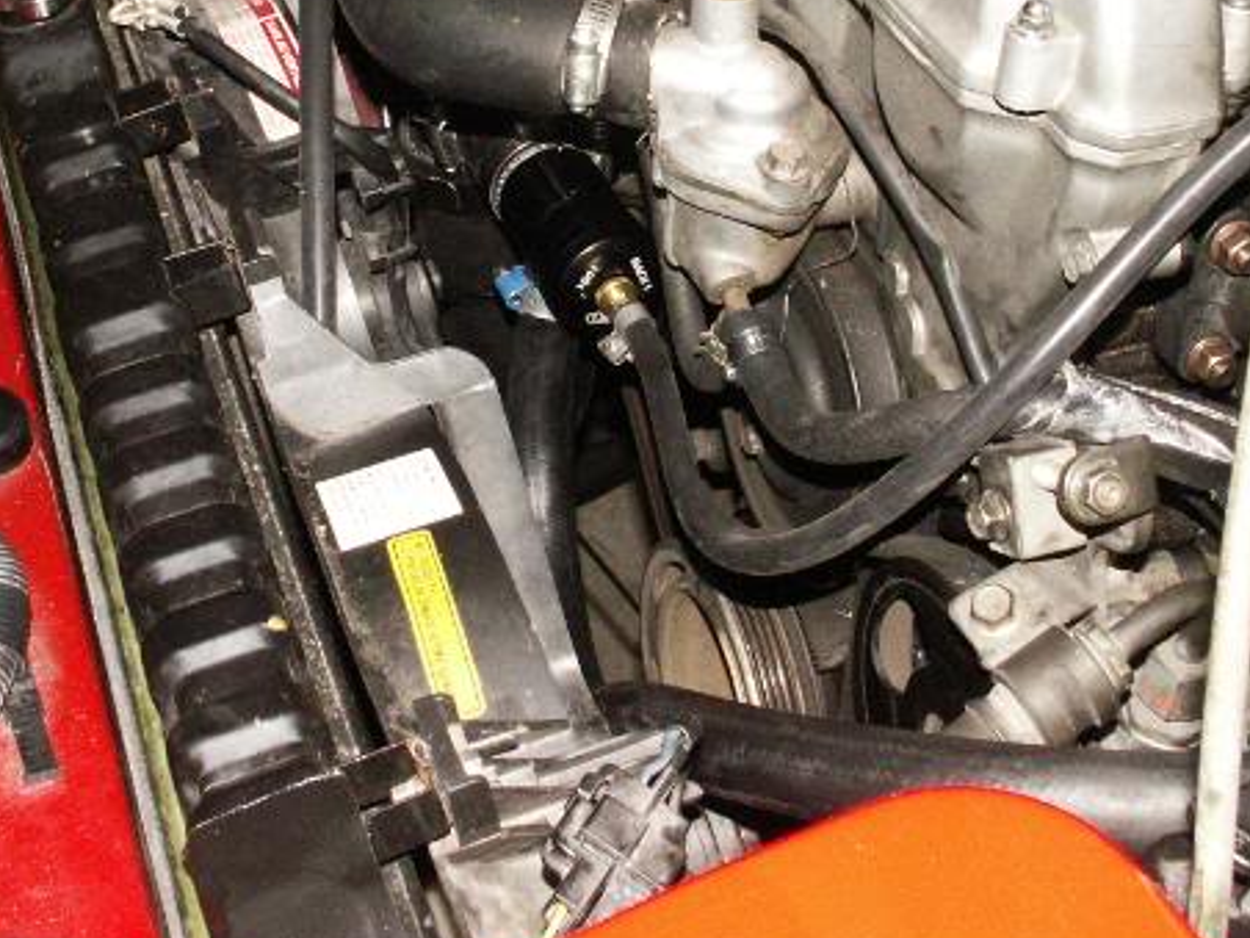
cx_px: 655
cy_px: 210
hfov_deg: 31.2
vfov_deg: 23.4
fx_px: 2239
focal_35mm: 62
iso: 160
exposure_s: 1/50
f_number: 6.3
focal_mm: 5.86
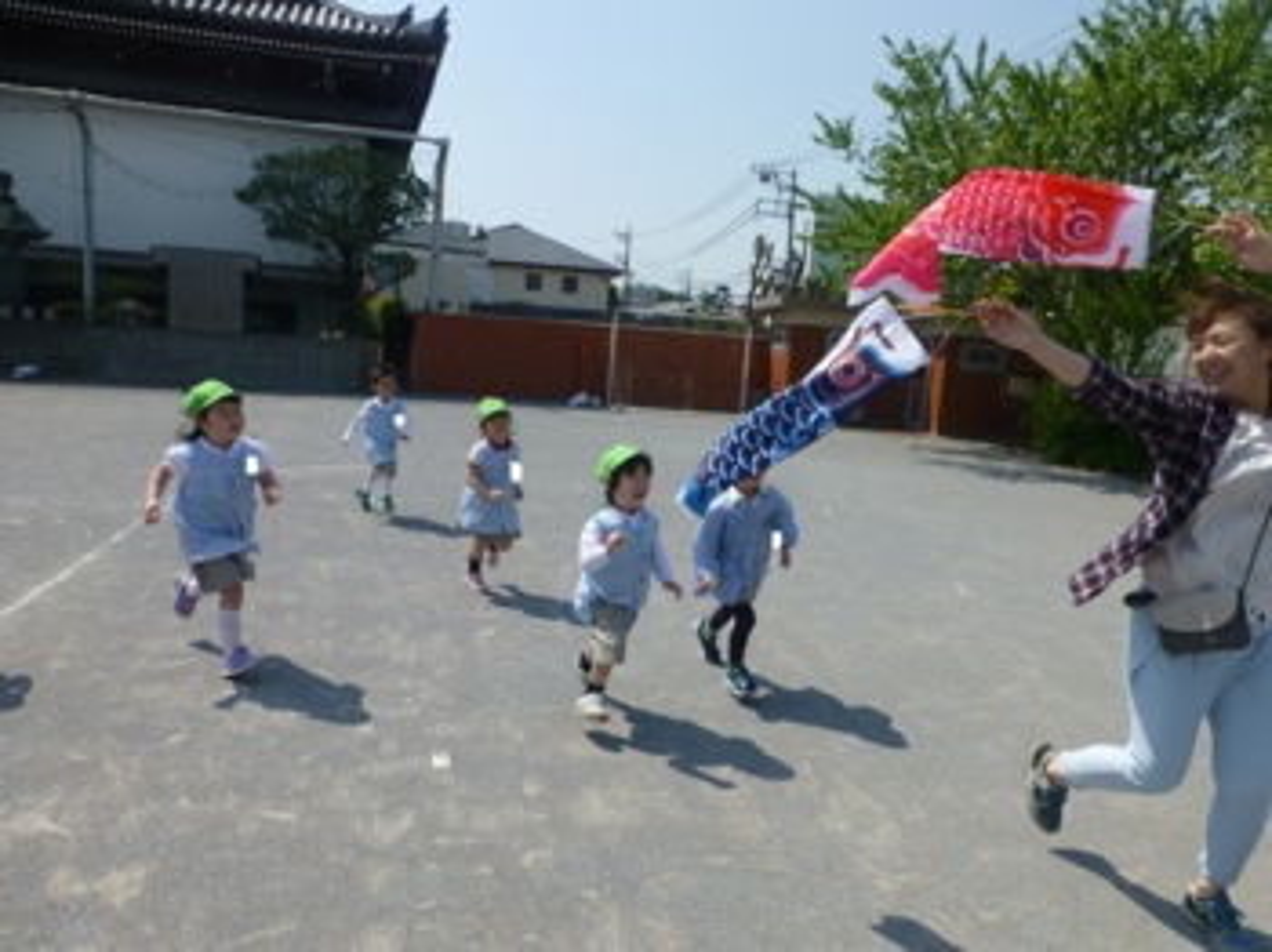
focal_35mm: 25
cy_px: 476
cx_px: 636
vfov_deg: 54.8
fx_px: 918
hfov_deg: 69.4
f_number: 4
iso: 100
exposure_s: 1/1000
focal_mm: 4.3
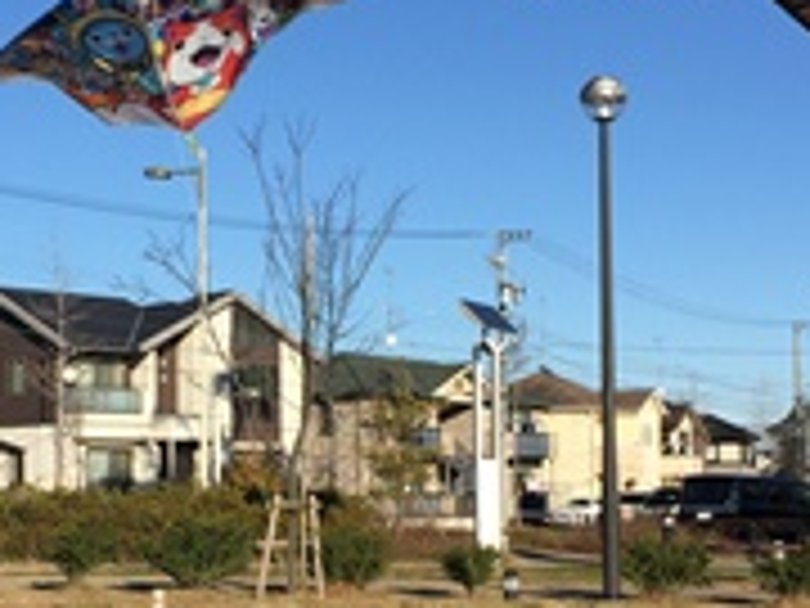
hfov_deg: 27.0
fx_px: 1685
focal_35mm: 72
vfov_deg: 20.3
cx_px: 324
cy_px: 446
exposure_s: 1/2475
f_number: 2.2
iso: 32
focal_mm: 4.15
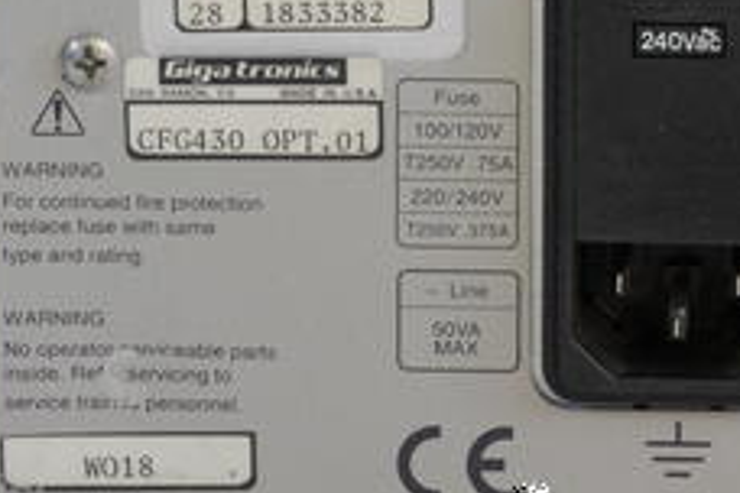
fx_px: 10503
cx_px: 451
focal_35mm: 511
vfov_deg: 2.7
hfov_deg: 4.0
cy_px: 182
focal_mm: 140
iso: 400
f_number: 13
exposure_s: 1/4
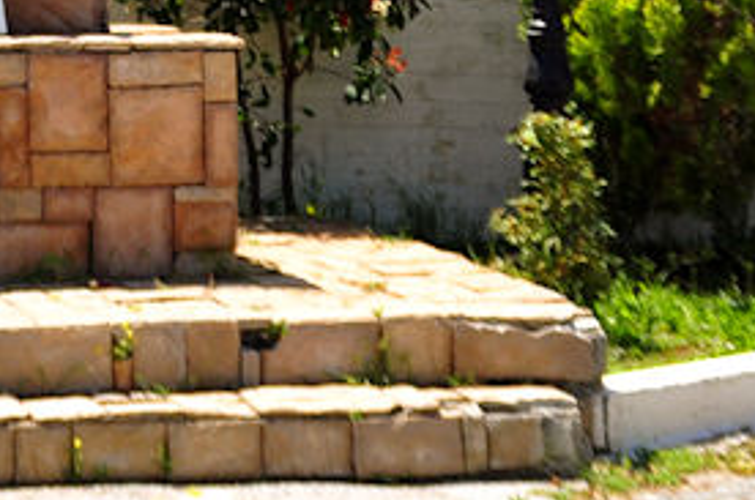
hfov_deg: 12.3
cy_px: -518
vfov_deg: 8.0
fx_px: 3416
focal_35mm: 163
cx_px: -134
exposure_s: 1/1250
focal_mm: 25
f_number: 5
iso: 200
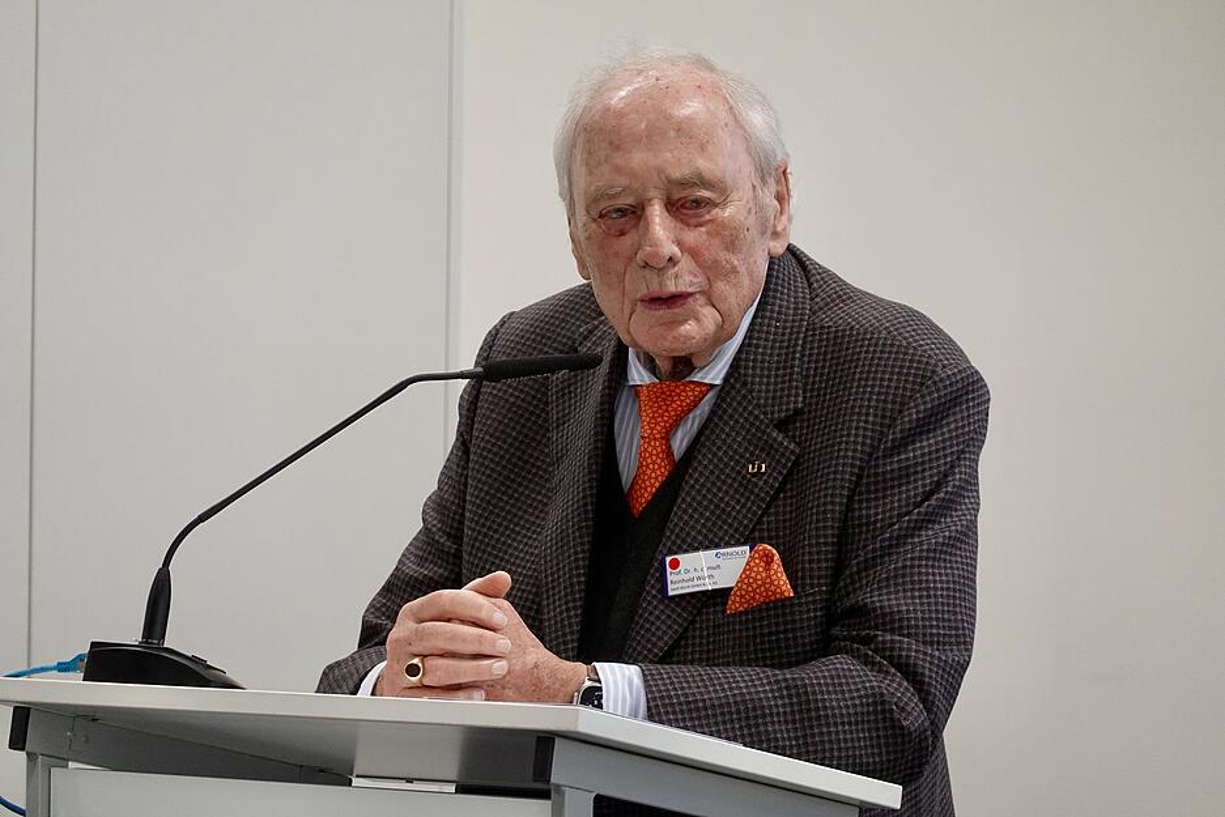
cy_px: 408
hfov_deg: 10.3
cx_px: 612
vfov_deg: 6.9
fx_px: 6806
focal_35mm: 200
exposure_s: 1/80
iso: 800
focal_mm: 72
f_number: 4.5
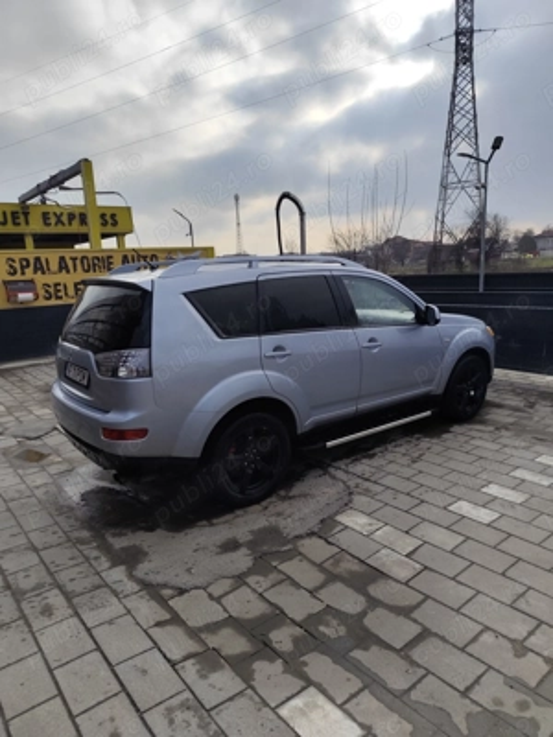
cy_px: 368
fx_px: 490
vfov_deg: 73.9
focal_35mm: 23
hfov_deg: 58.9
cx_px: 276
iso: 50
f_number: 1.65
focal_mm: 6.19
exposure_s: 1/1530
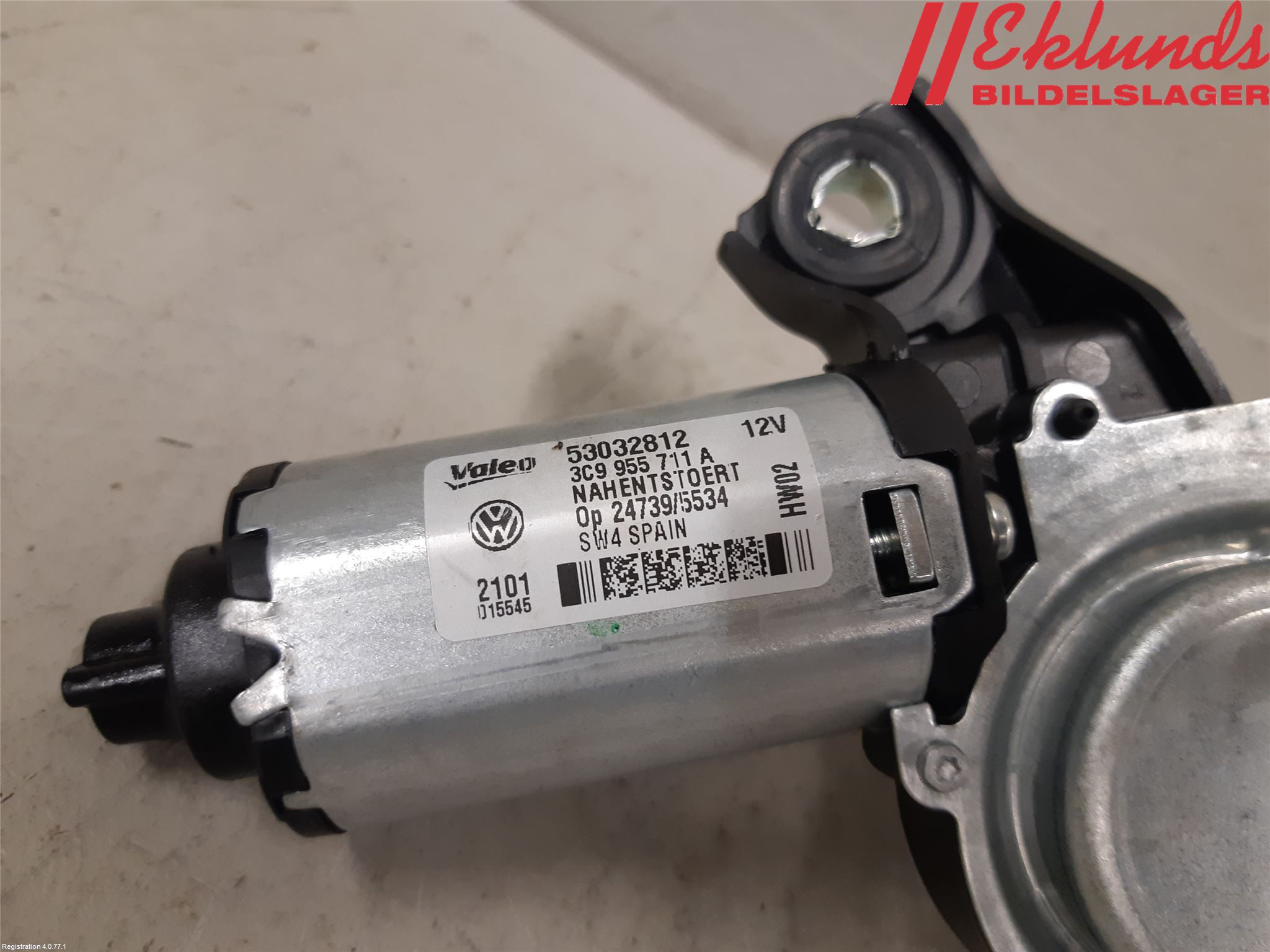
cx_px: 635
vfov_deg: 53.1
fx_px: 954
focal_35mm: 26
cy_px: 476
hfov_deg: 67.3
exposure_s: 1/50
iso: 125
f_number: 1.7
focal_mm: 3.93
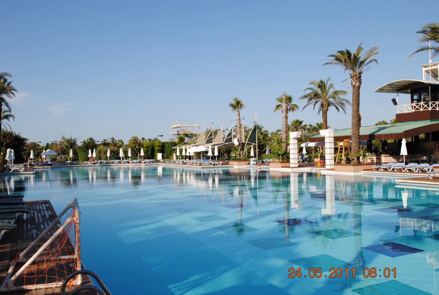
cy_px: 148
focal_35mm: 36
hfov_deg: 53.0
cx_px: 220
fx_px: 440
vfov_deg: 37.0
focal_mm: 24
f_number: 8
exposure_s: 1/250
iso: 100
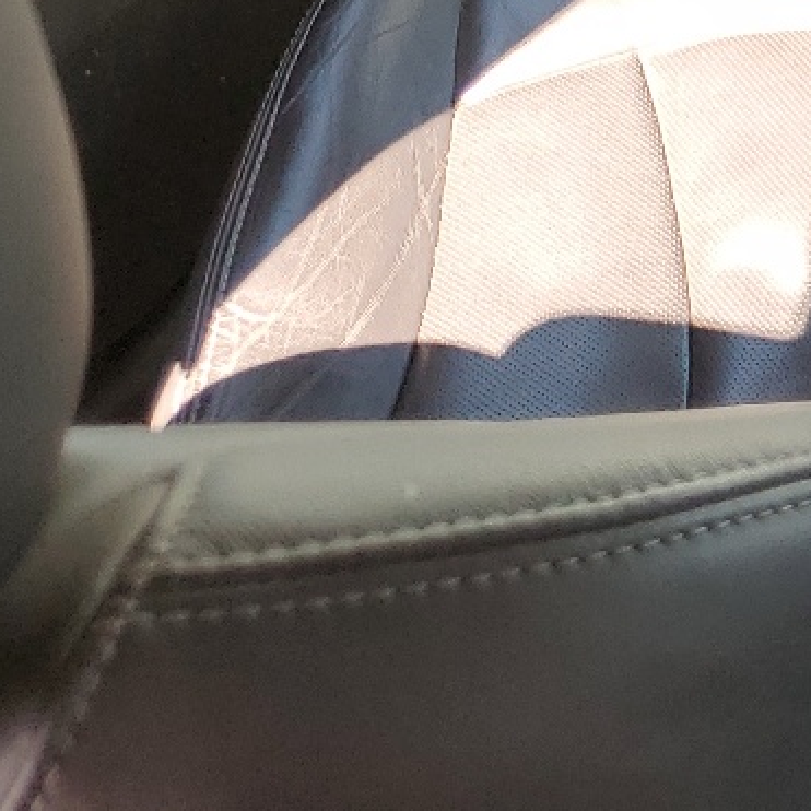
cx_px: 1670
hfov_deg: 14.3
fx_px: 2624
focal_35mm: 99
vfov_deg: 16.5
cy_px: -265
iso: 50
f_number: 1.5
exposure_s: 1/120
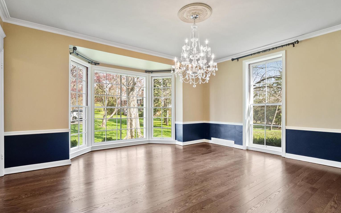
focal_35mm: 17
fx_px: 158
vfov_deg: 68.0
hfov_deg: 94.3
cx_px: 164
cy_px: 112
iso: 400
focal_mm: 8
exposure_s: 1/13
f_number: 6.3
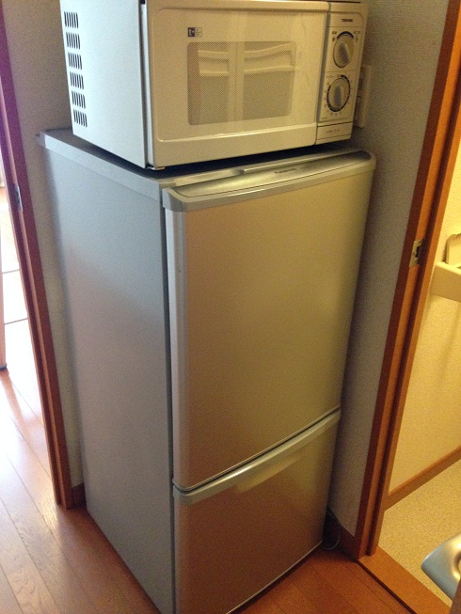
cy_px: 307
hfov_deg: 43.0
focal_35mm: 33
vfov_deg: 55.3
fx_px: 586
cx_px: 230
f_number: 2.4
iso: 400
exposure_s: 1/17
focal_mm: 4.12
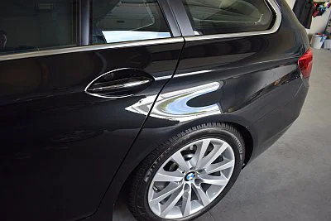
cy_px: 110
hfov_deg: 67.4
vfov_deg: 48.0
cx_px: 166
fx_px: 248
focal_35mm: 27
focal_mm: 18
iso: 400
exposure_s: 1/100
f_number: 5
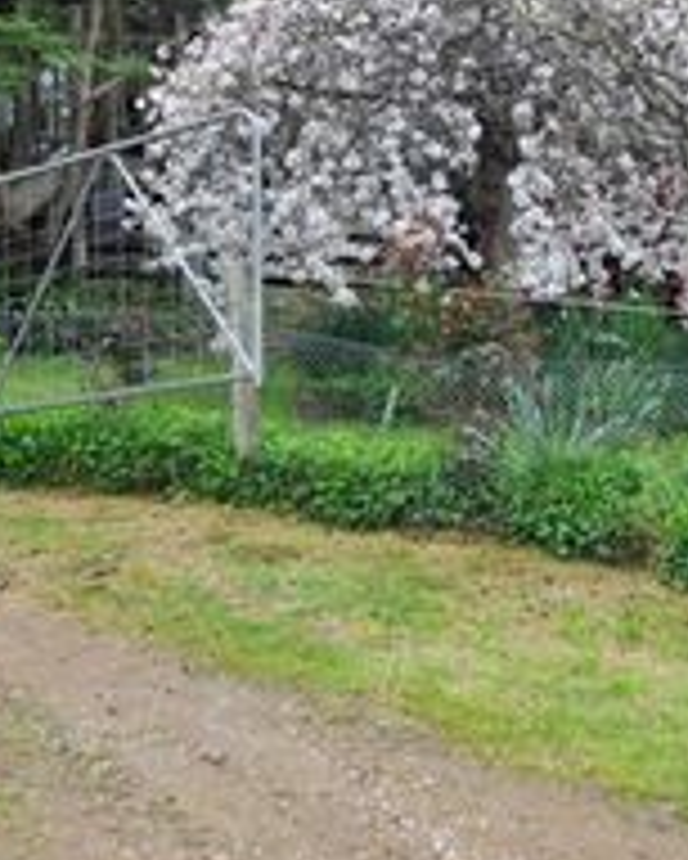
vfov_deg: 22.8
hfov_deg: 18.2
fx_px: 2111
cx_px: 634
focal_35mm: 83
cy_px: 245
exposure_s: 1/200
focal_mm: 24
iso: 200
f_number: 7.1
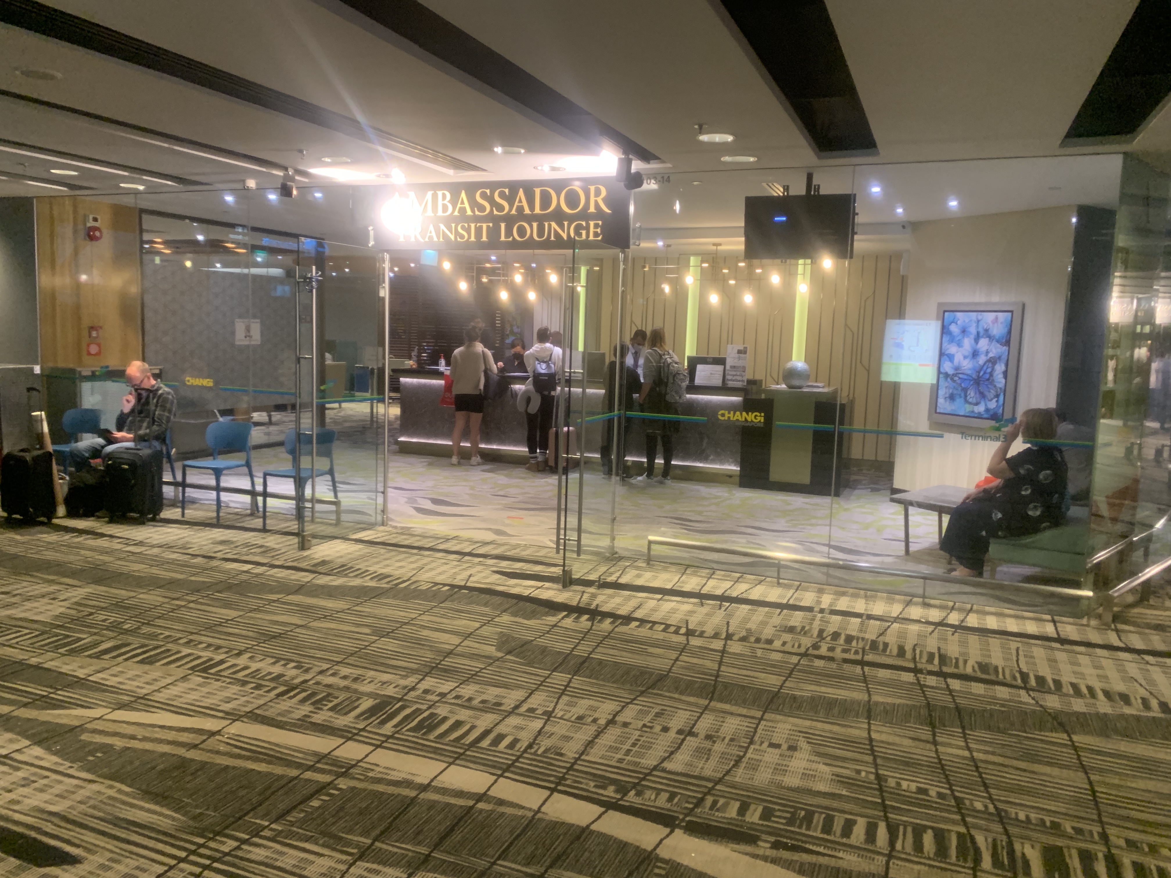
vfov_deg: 53.1
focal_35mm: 26
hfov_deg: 67.3
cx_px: 586
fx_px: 880
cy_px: 439
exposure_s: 1/50
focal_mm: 4.25
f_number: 1.8
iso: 320
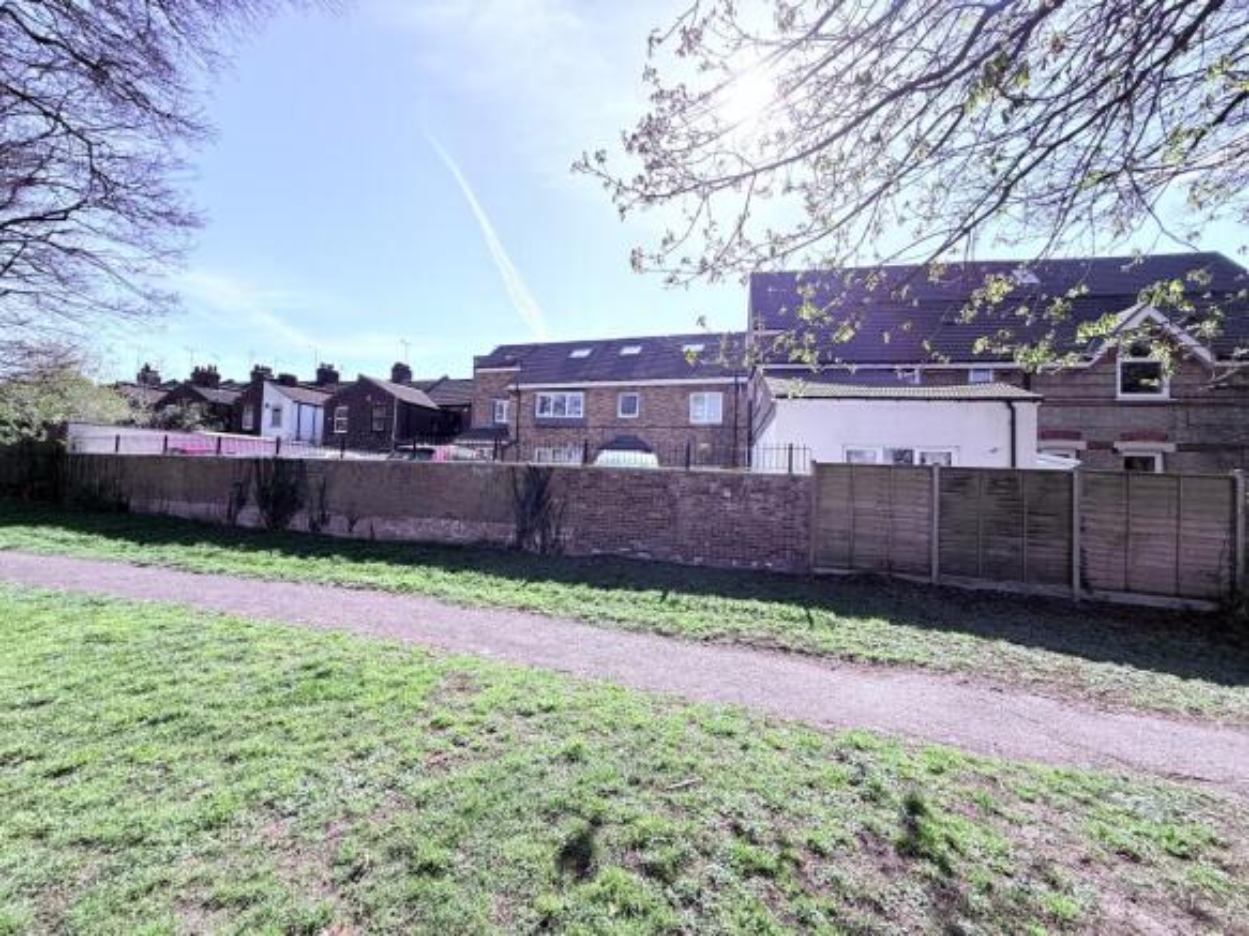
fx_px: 505
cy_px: 468
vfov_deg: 85.7
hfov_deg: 102.1
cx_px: 624
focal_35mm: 14
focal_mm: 2.22
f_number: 2.2
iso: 64
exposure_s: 1/734
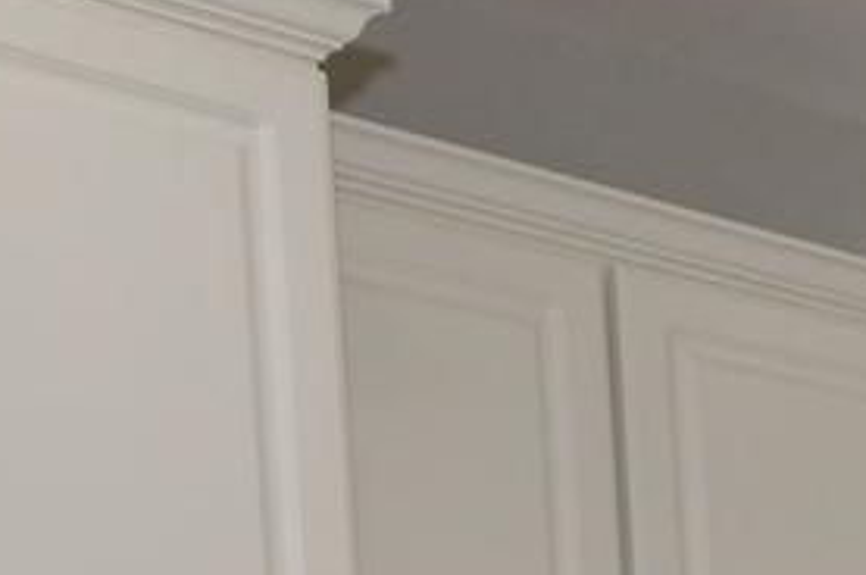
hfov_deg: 12.5
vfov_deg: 8.9
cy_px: 1536
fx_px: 3196
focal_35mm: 133
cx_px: 2010
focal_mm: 12
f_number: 5.6
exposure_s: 1/100
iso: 400
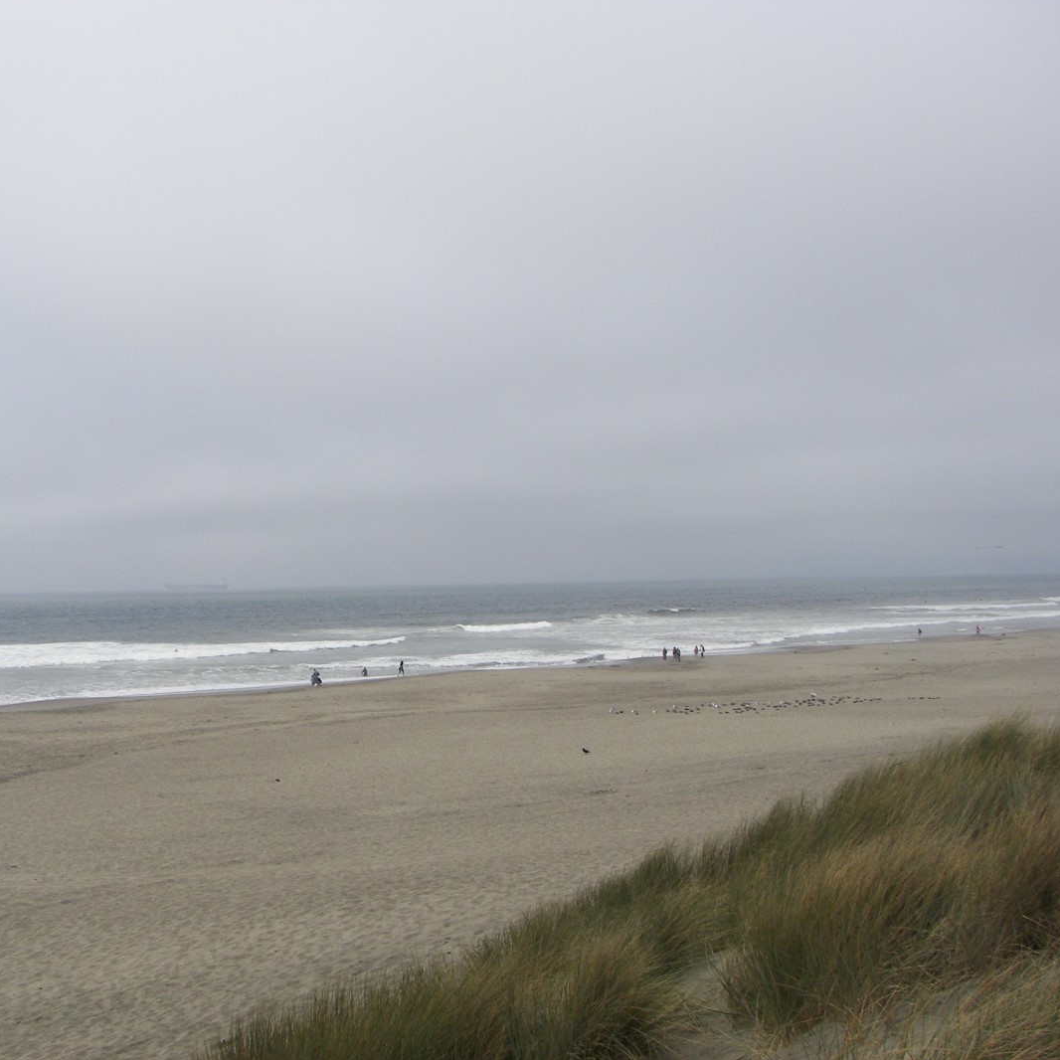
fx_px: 1490
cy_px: 525
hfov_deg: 38.8
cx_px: 379
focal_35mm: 43
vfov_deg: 39.2
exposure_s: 1/640
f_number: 5.6
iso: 64
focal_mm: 6
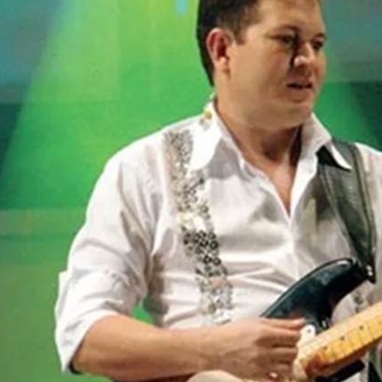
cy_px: 223
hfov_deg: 4.3
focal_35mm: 404
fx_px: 5044
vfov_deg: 4.3
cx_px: 263
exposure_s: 1/160
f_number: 13
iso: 160
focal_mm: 112
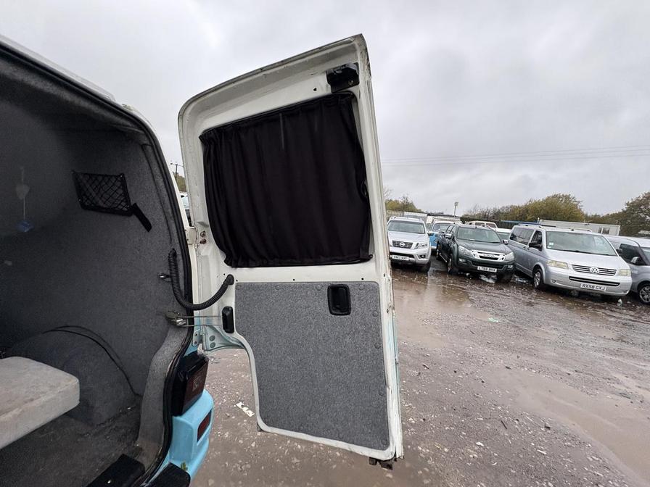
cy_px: 244
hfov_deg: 102.1
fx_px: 263
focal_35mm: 14
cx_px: 325
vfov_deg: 85.7
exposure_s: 1/99
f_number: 2.2
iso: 250
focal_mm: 2.22
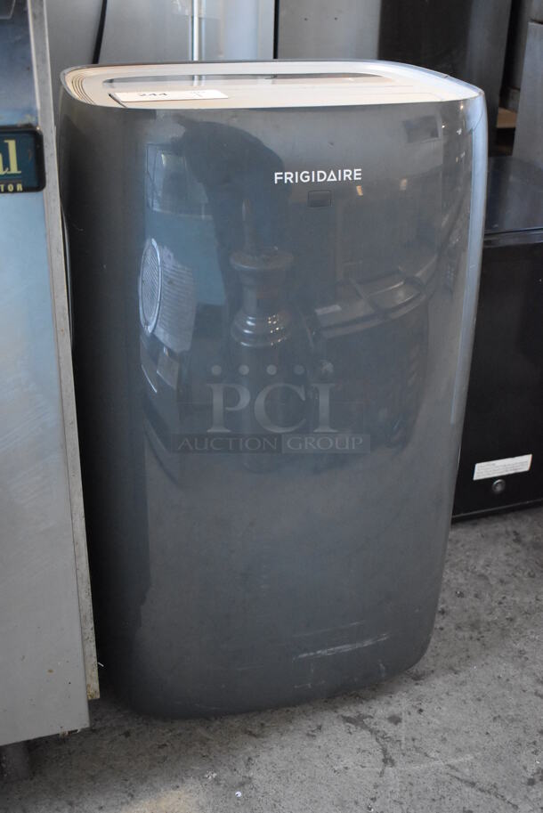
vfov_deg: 47.9
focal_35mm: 40
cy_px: 406
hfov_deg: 33.1
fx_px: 915
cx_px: 272
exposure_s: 1/125
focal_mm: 27
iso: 5600
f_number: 4
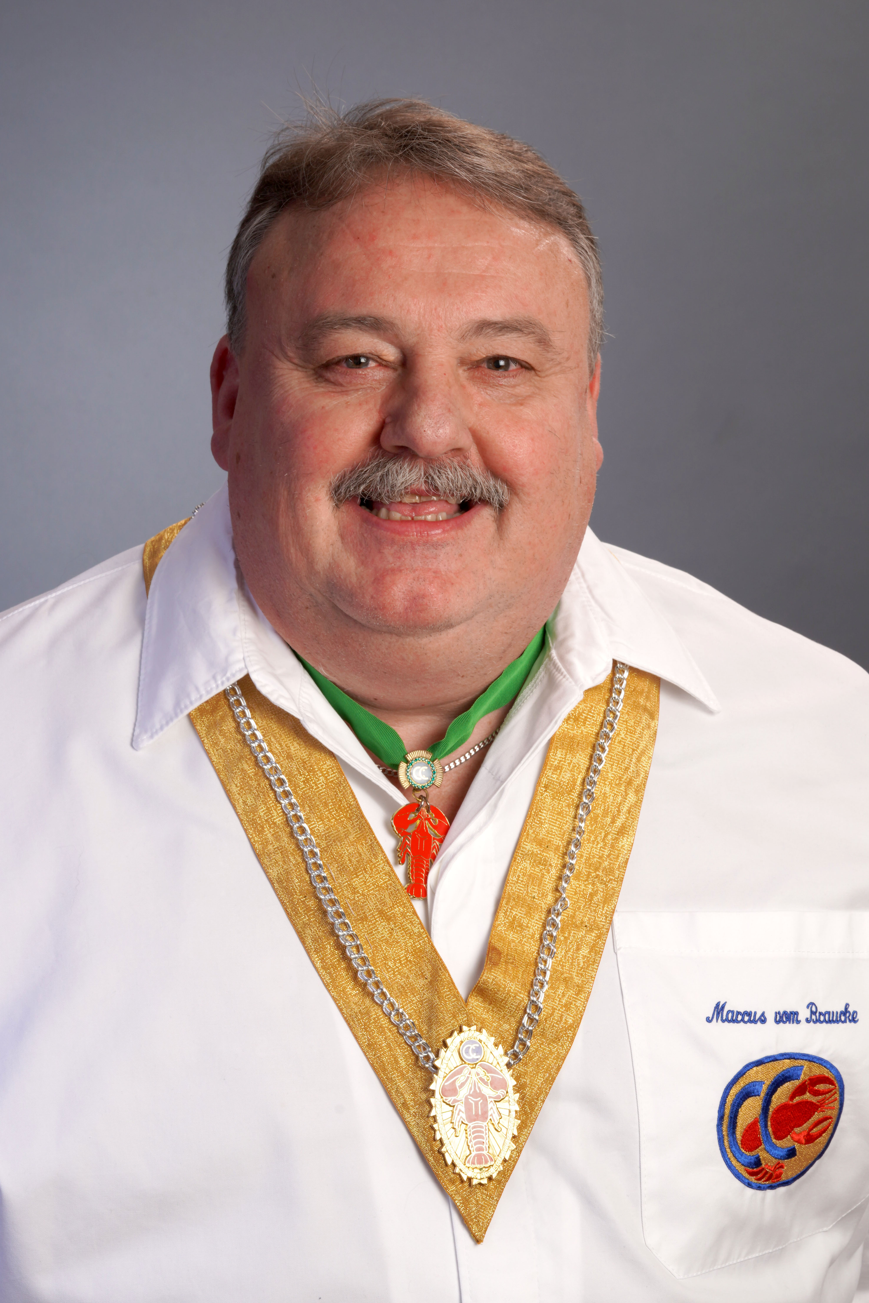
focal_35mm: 85
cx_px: 434
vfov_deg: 23.9
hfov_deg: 16.1
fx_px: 3077
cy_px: 652
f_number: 13
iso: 160
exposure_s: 1/80
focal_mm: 85
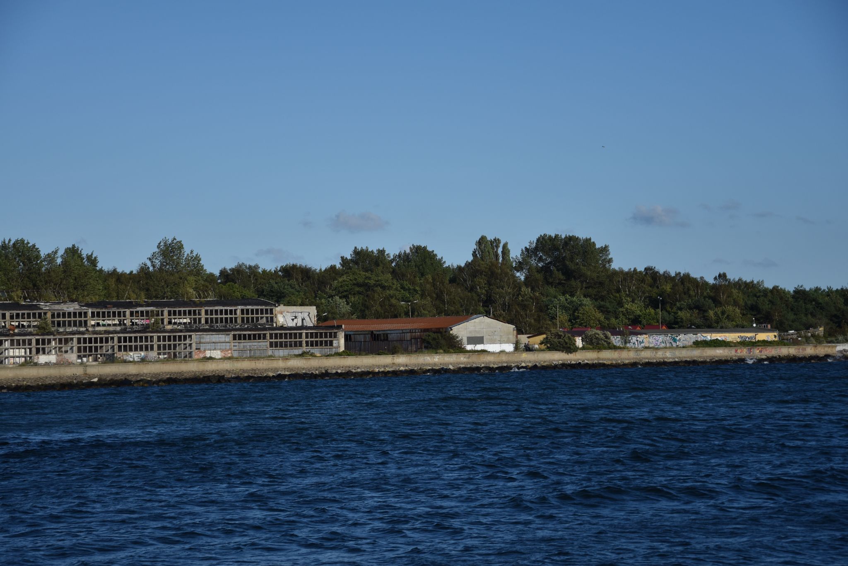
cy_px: 283
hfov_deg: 20.6
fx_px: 2332
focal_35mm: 99
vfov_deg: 13.8
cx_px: 424
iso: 100
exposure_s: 1/1600
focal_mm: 66
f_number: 5.3
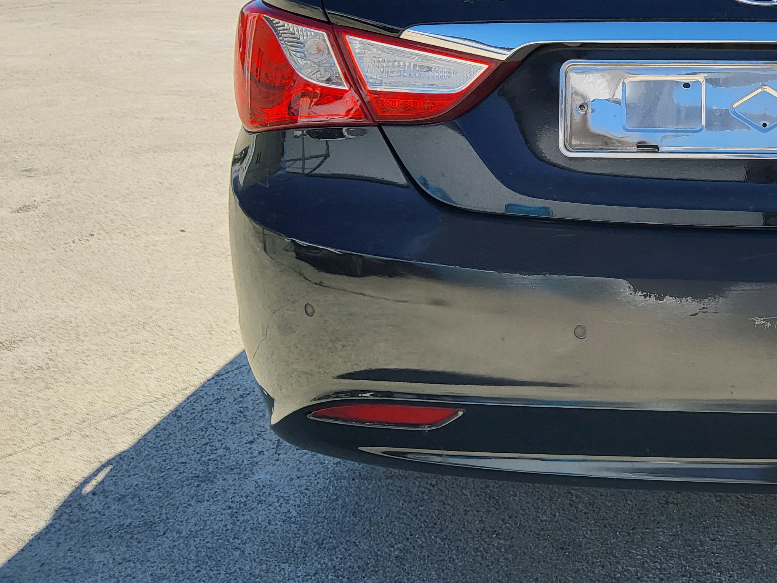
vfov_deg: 27.5
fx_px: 1167
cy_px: 116
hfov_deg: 33.9
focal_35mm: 52
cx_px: 762
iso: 12
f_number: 1.8
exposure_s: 1/496
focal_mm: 3.98
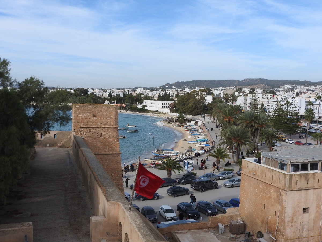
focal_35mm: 40
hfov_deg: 46.8
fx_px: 372
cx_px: 161
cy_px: 121
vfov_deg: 36.0
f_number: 3.8
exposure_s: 1/1000
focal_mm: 7.2
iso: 100
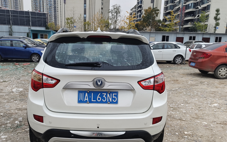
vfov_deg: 38.0
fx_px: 204
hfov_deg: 57.9
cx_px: 98
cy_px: 91
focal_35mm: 33
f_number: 1.88
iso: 122
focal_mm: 5.56
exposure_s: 1/100
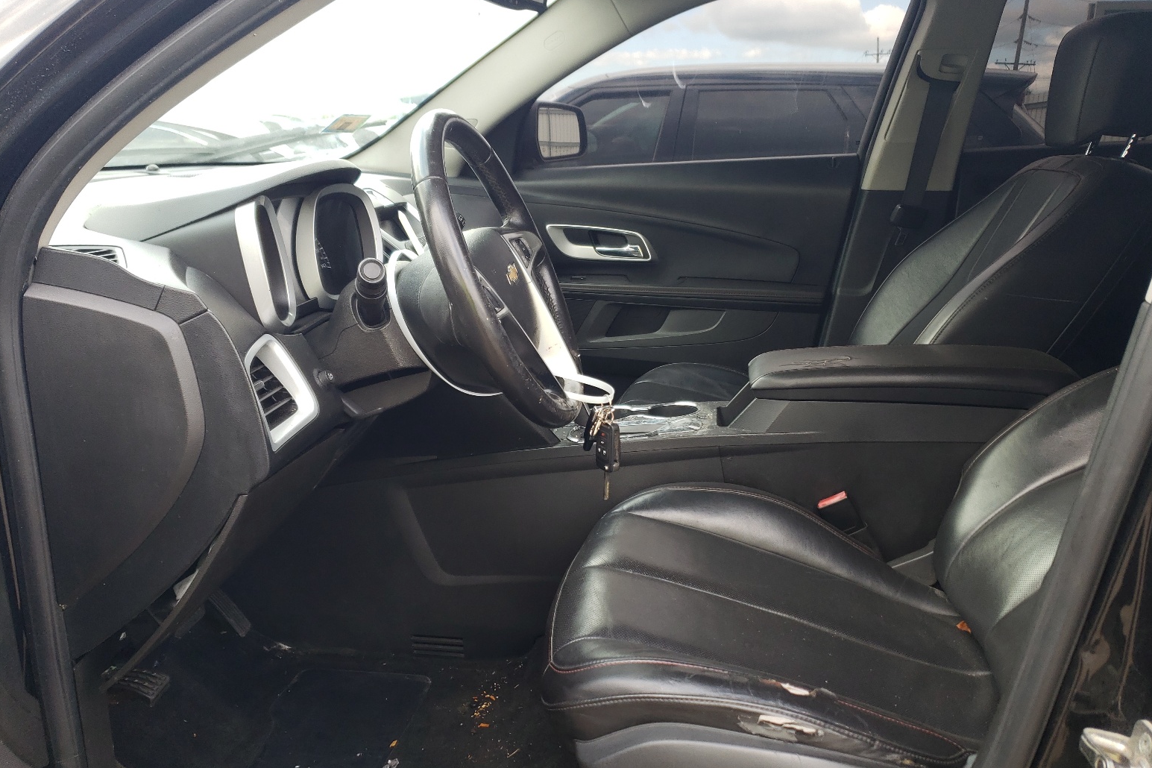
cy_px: 418
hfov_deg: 65.5
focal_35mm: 28
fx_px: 896
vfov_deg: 46.4
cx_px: 594
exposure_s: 1/143
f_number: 1.5
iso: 50
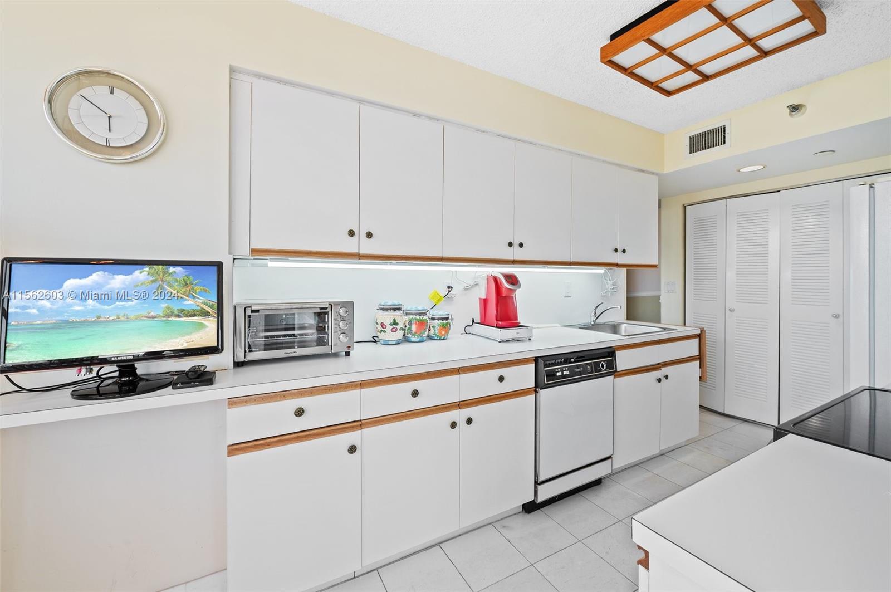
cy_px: 296
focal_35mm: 14
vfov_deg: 81.1
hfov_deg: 104.3
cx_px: 446
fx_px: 346
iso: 200
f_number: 8
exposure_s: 1/13
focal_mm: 14
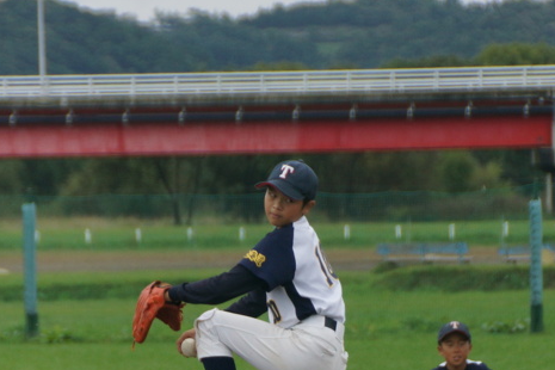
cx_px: 321
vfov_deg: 3.0
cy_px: 354
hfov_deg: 4.5
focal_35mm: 462
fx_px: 7122
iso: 500
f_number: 5.6
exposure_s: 1/1000
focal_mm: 140
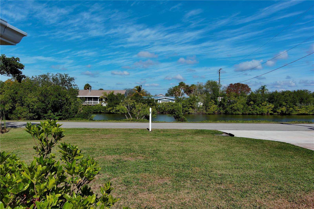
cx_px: 157
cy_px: 104
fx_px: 253
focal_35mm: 29
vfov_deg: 44.9
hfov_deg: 63.7
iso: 100
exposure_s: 1/400
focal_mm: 10.57
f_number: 9
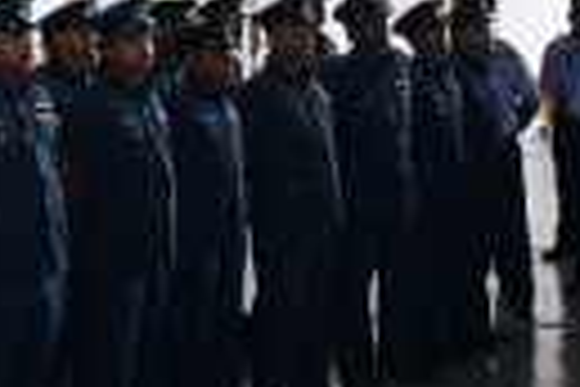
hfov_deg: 14.2
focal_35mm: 130
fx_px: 2094
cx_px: -416
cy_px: 90
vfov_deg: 10.5
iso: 800
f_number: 7.1
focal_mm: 28
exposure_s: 1/160
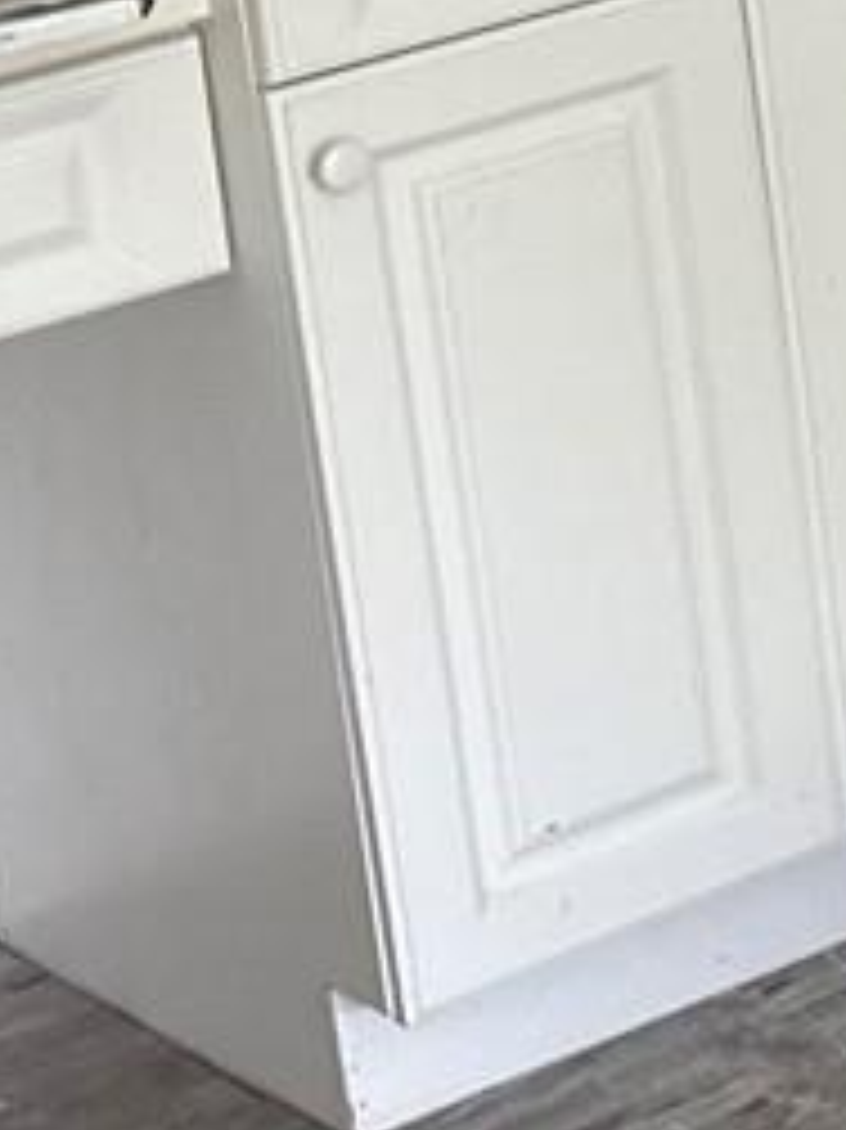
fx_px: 4990
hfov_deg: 8.0
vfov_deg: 12.2
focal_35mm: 153
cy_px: -626
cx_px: 2714
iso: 200
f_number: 1.78
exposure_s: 1/60
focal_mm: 6.76
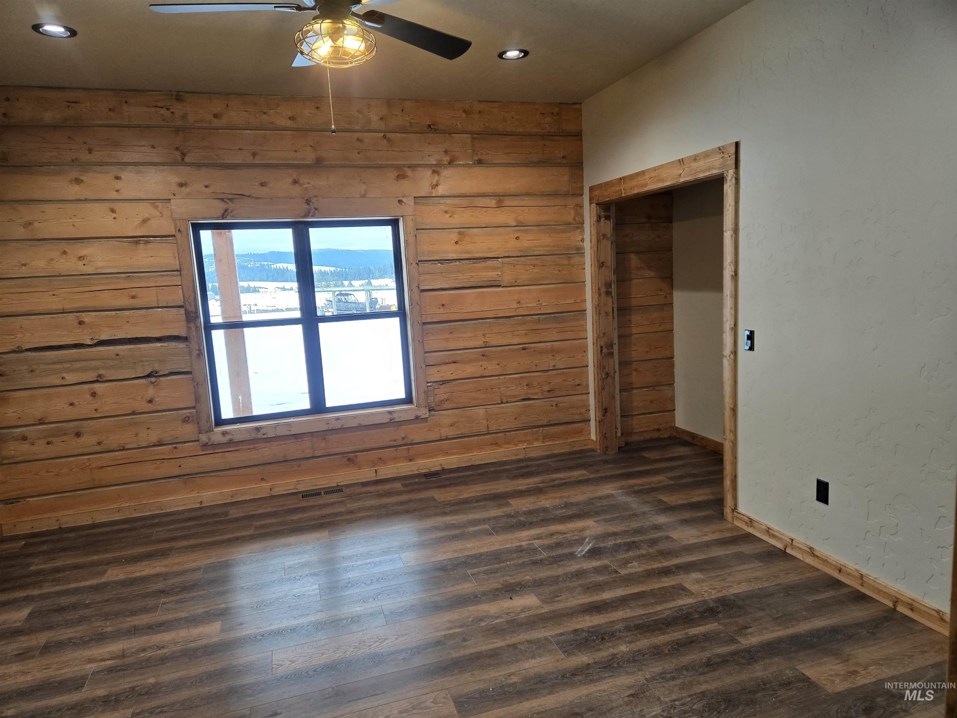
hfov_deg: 73.9
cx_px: 478
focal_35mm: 23
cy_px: 359
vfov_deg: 58.9
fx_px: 636
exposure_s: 1/120
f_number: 1.8
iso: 100
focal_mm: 5.4
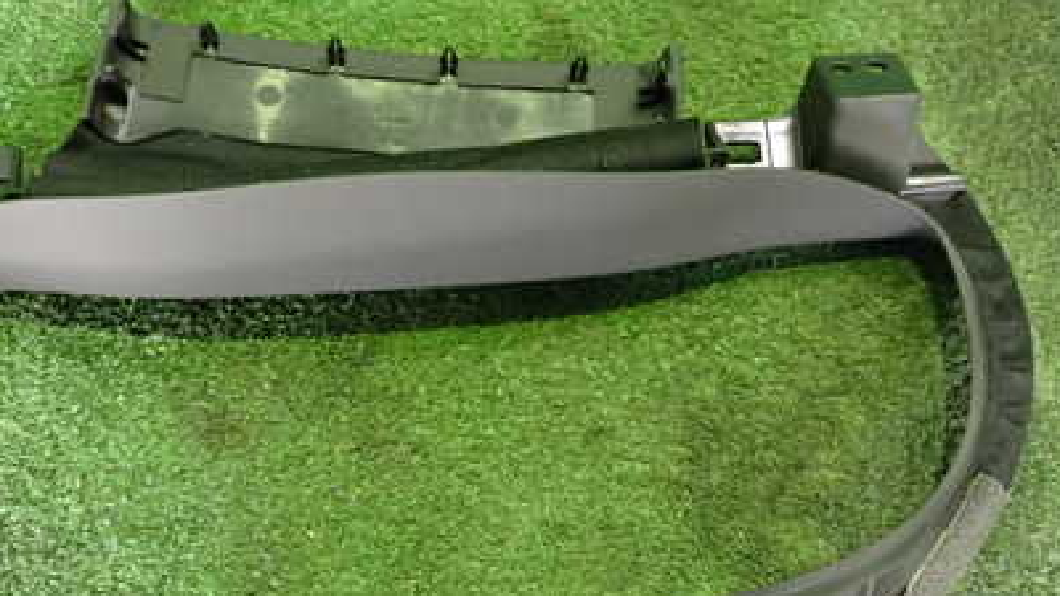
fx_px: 1377
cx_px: 405
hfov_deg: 41.8
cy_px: 360
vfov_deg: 24.4
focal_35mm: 49
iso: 640
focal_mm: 5.4
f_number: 2.3
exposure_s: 1/30
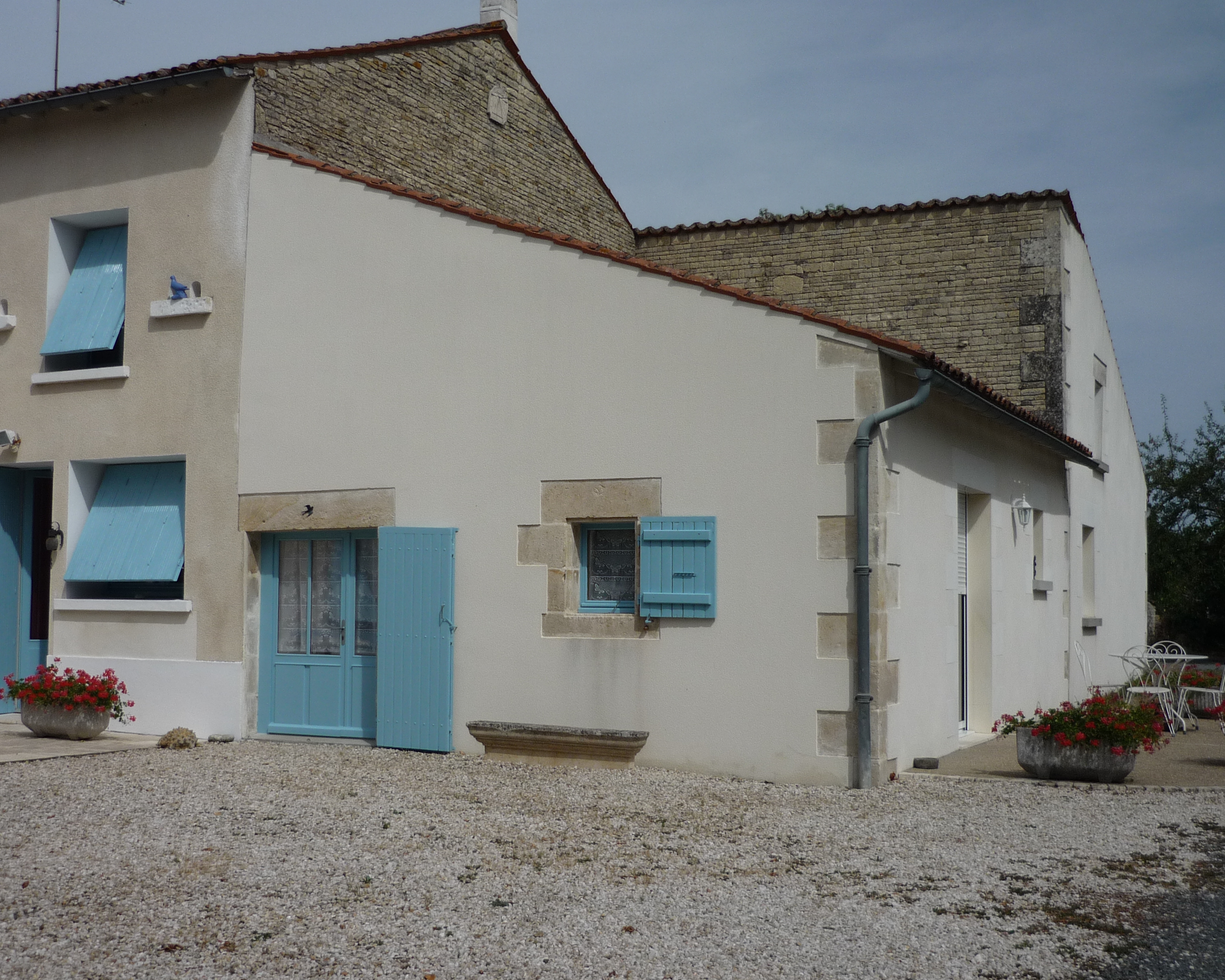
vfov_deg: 37.3
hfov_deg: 45.8
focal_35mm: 40
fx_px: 1450
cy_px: 494
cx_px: 592
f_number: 8
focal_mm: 6.3
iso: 100
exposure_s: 1/500
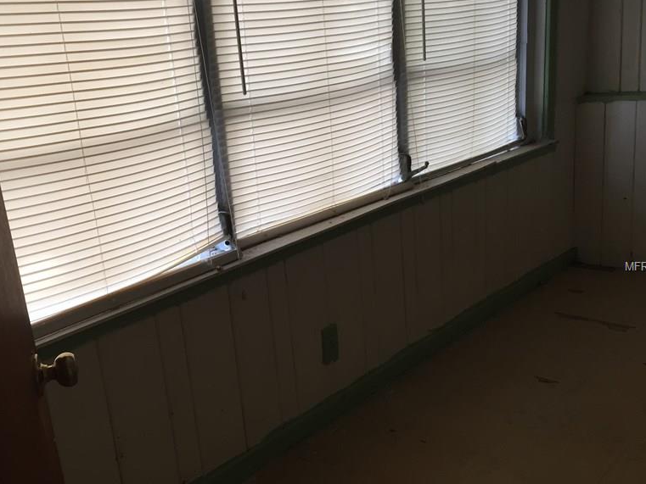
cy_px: 267
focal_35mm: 39
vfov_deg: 36.8
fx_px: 728
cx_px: 242
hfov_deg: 47.4
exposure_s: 1/40
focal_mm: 4.15
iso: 32
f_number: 2.2
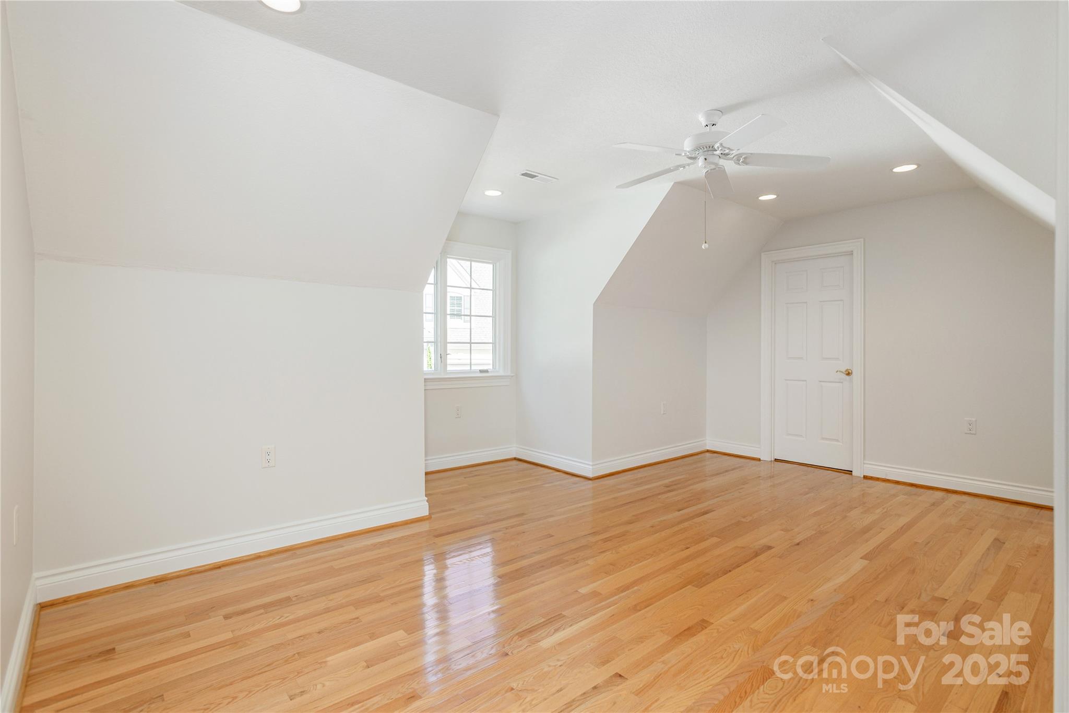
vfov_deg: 70.5
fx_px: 505
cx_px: 534
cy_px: 356
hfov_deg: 93.3
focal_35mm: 17
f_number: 7.1
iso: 320
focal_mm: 17
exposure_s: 1/125
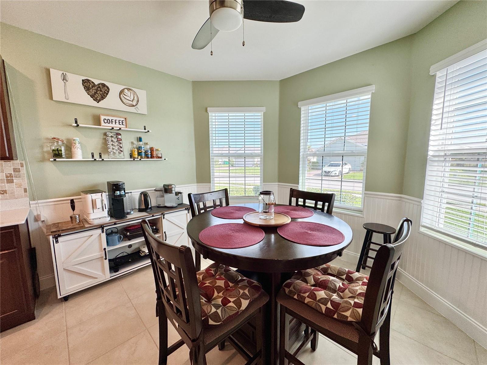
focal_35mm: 14
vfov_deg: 85.7
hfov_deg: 102.1
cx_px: 244
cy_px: 182
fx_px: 197
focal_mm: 2.22
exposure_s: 1/120
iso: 64
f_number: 2.2
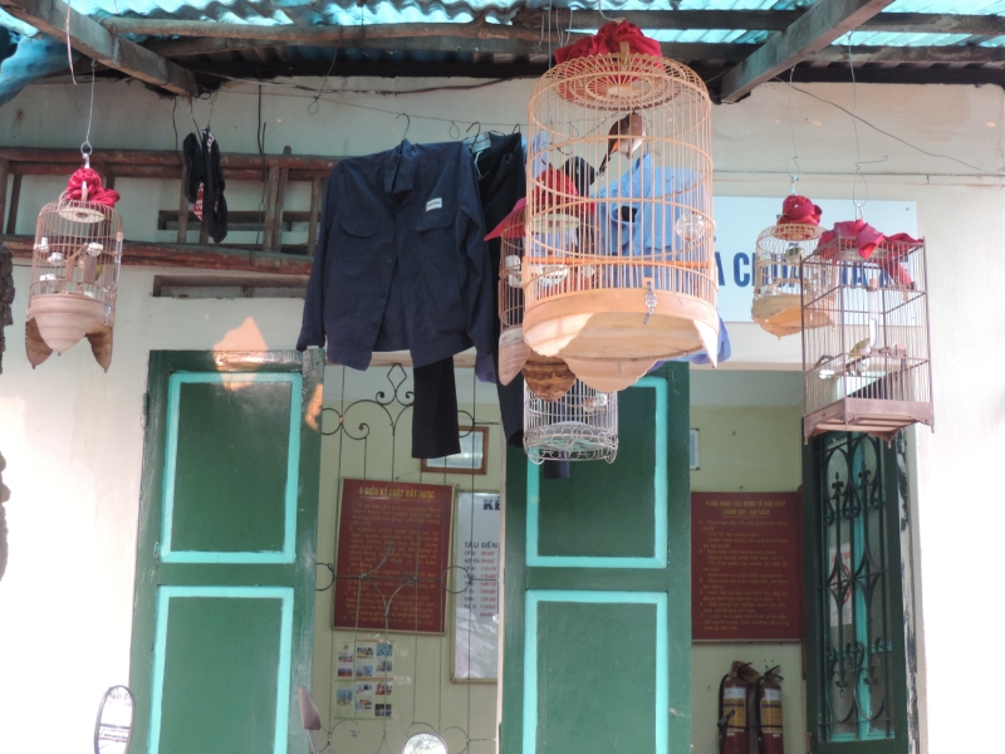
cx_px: 502
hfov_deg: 34.9
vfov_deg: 26.6
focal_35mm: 55
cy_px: 377
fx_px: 1597
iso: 400
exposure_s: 1/30
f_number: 3.7
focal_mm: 9.8
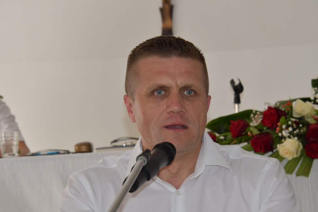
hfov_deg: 13.7
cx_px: 159
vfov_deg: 9.2
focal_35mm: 150
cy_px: 106
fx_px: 1325
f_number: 8
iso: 1250
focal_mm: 100
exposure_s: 1/250
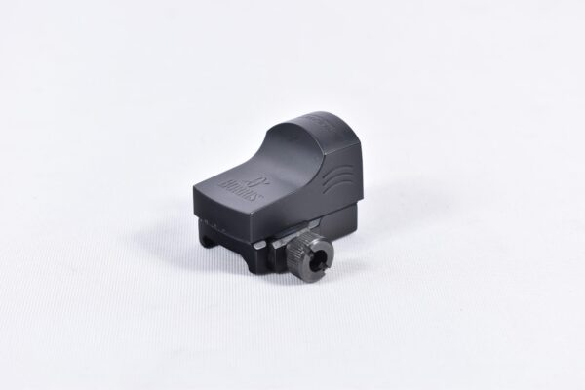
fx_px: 1341
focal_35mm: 82
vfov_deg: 16.6
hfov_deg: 24.6
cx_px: 292
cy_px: 195
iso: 640
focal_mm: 55
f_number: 5.6
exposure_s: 1/50
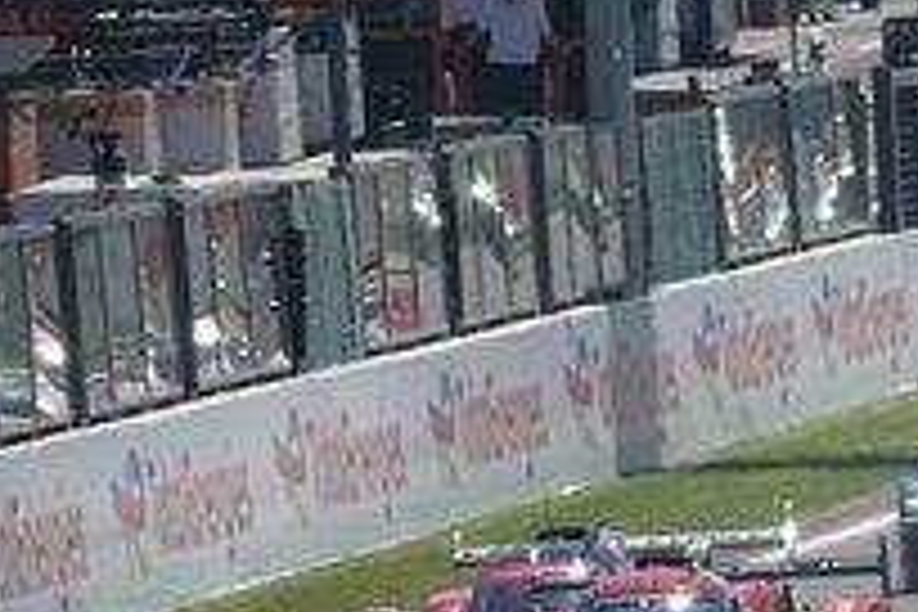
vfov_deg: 1.0
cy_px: 428
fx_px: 33708
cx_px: 990
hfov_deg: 1.6
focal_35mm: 1322
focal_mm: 219.33
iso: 125
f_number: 4
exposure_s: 1/800
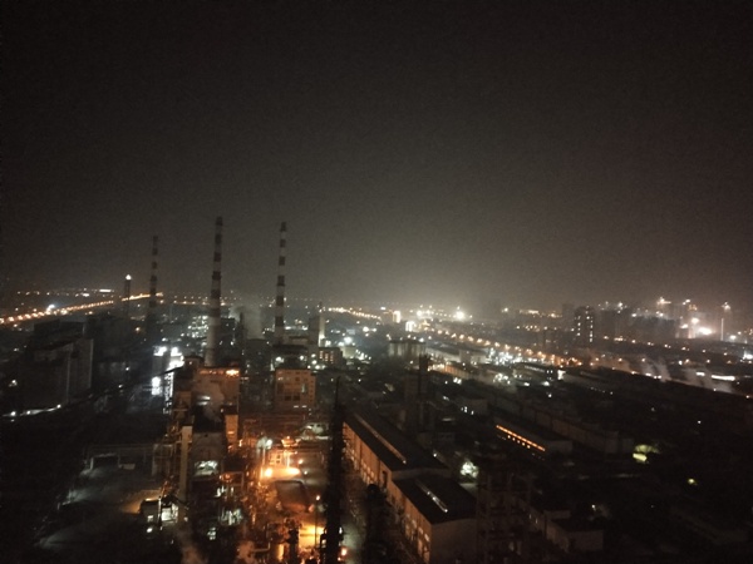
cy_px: 282
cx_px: 376
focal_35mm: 30
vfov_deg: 46.8
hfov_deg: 60.0
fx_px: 653
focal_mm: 3.95
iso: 3852
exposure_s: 1/14.3
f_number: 1.8
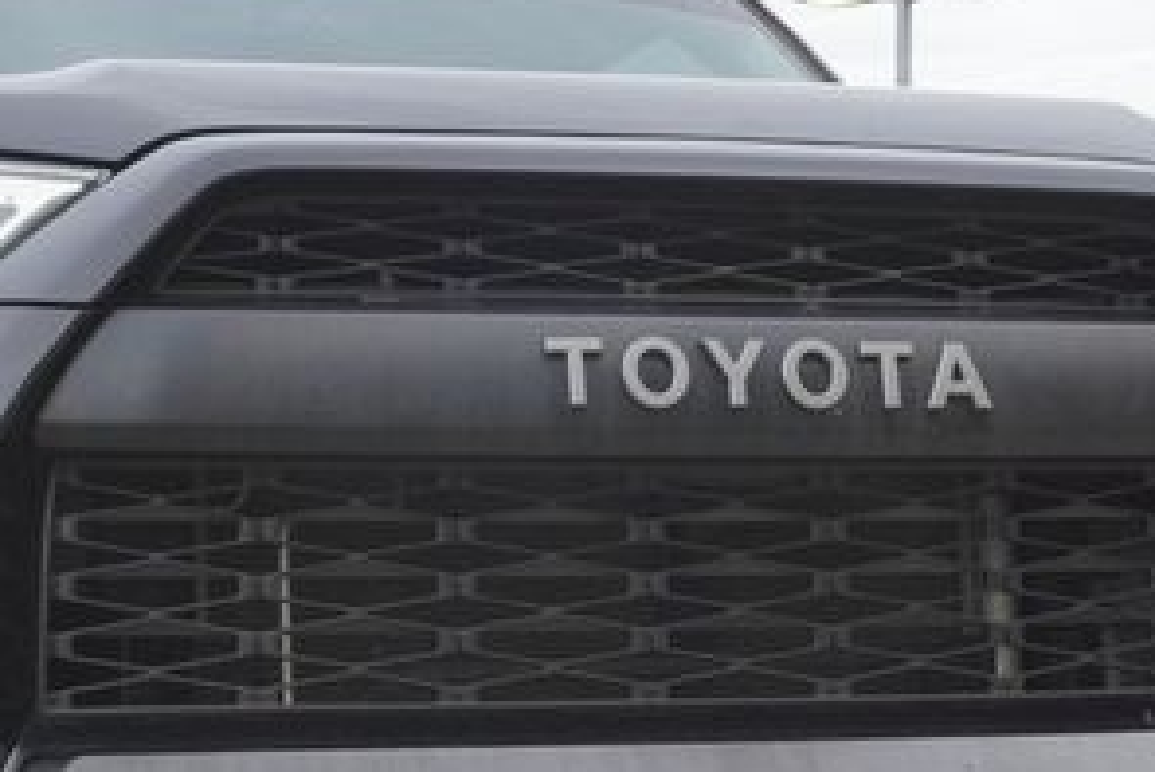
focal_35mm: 91
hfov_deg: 22.4
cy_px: 406
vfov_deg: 15.0
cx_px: 493
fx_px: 2921
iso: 160
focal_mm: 28
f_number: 13
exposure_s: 1/60
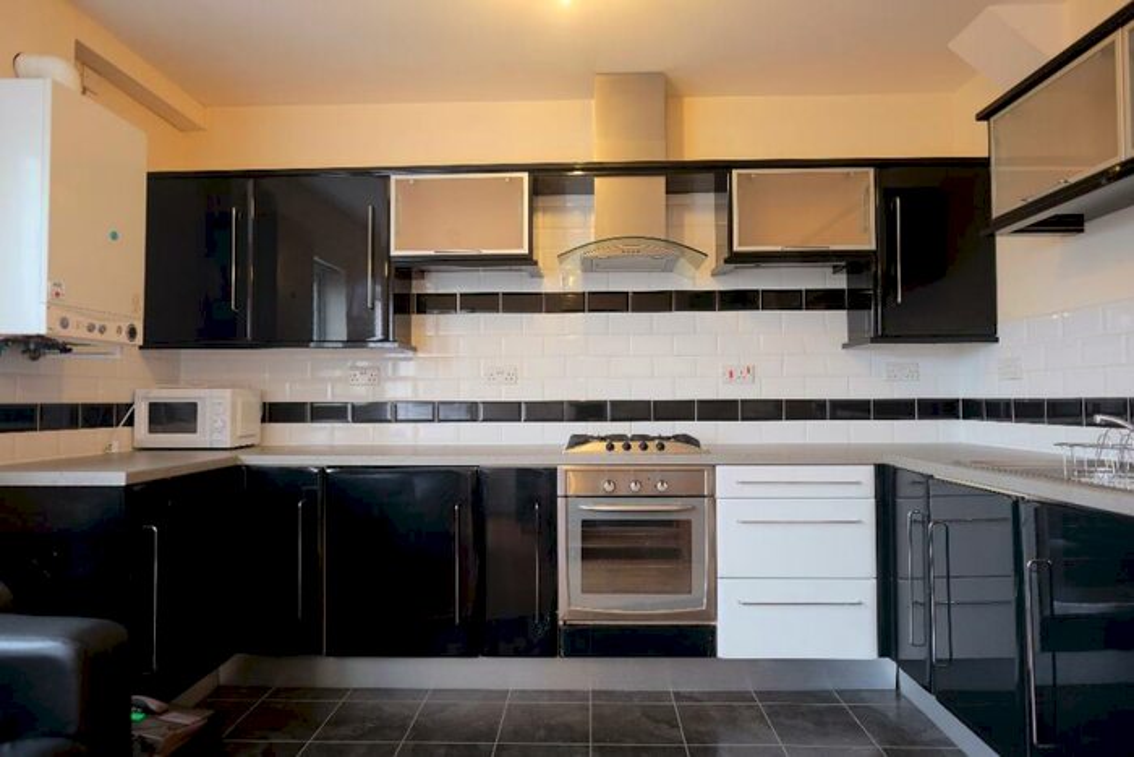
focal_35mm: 21
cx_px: 567
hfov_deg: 81.2
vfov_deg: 59.5
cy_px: 378
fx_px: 662
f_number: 2.8
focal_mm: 14
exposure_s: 1/80
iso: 640
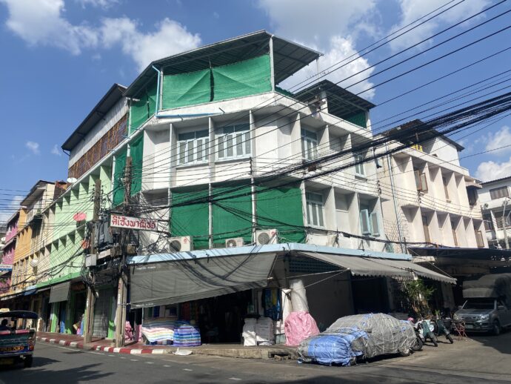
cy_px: 192
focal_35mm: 26
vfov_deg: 53.1
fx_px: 384
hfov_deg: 67.3
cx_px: 256
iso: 32
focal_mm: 4.25
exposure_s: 1/4808
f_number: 1.8
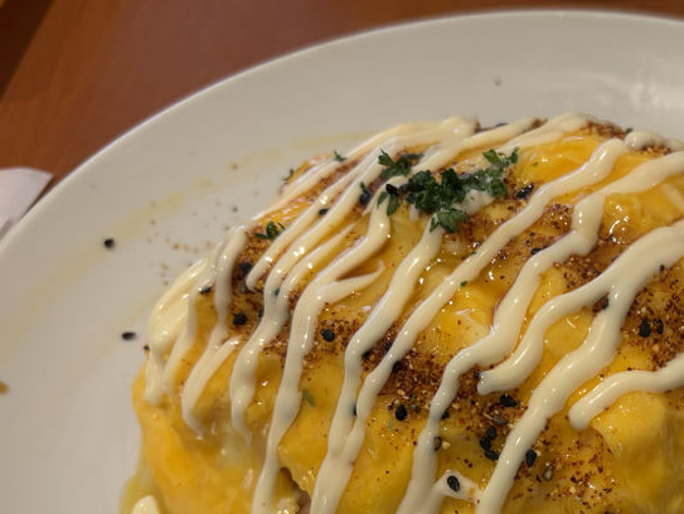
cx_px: 602
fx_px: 969
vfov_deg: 28.6
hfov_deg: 36.7
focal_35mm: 49
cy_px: 457
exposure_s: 1/50
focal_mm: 5.96
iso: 160
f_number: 1.6
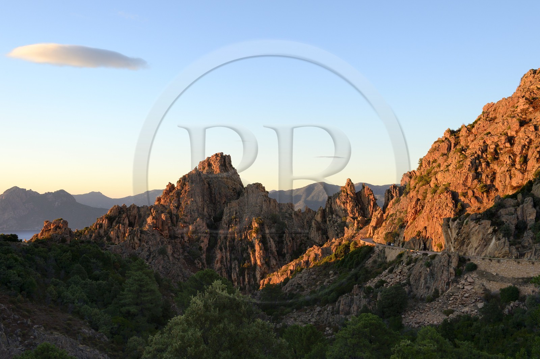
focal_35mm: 35
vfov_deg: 37.8
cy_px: 180
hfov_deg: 54.5
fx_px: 525
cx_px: 270
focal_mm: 35
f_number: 7.1
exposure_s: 1/125
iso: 400
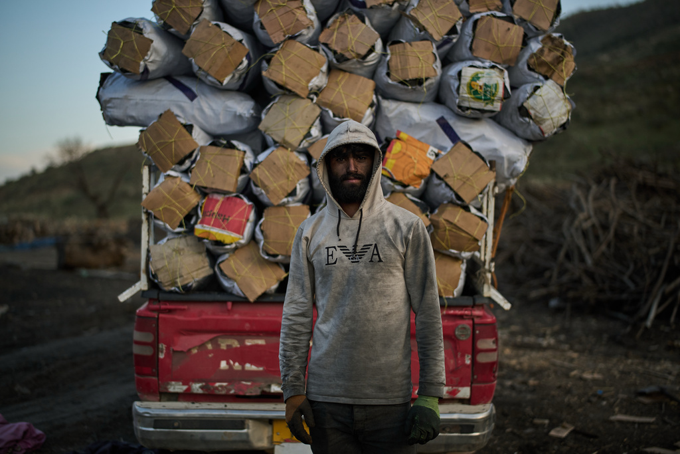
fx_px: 945
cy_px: 227
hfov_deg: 39.6
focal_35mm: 50
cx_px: 340
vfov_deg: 27.0
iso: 500
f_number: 1.4
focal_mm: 50
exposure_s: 1/3200
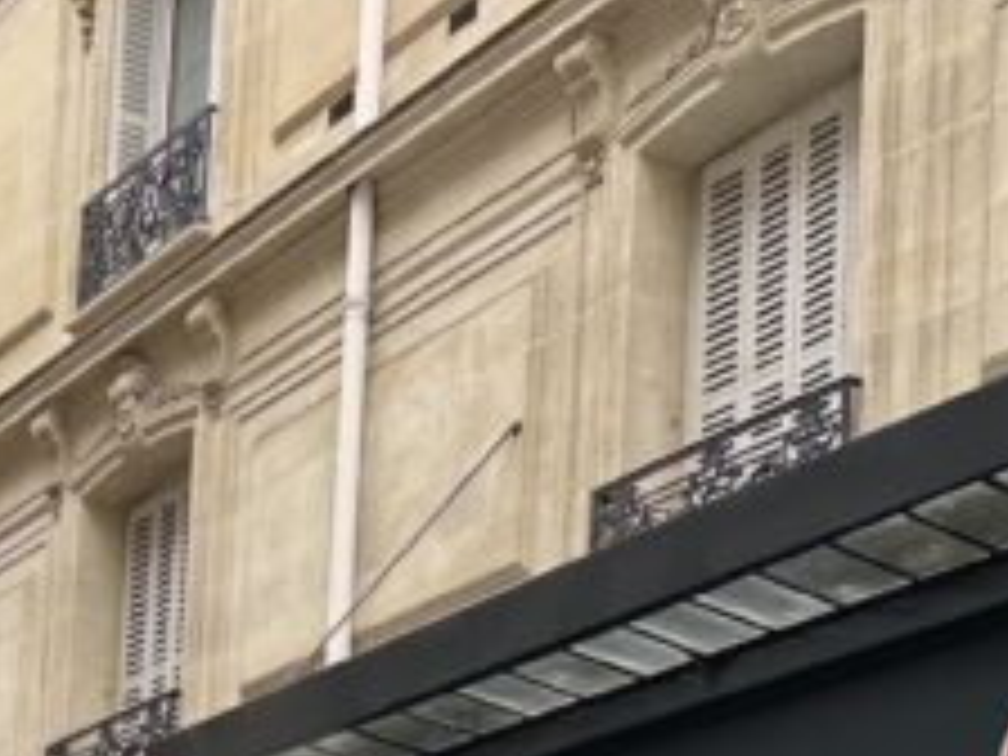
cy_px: 1298
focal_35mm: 84
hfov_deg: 22.6
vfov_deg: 15.5
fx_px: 2446
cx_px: 56
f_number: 1.78
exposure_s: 1/297
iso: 80
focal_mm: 6.86
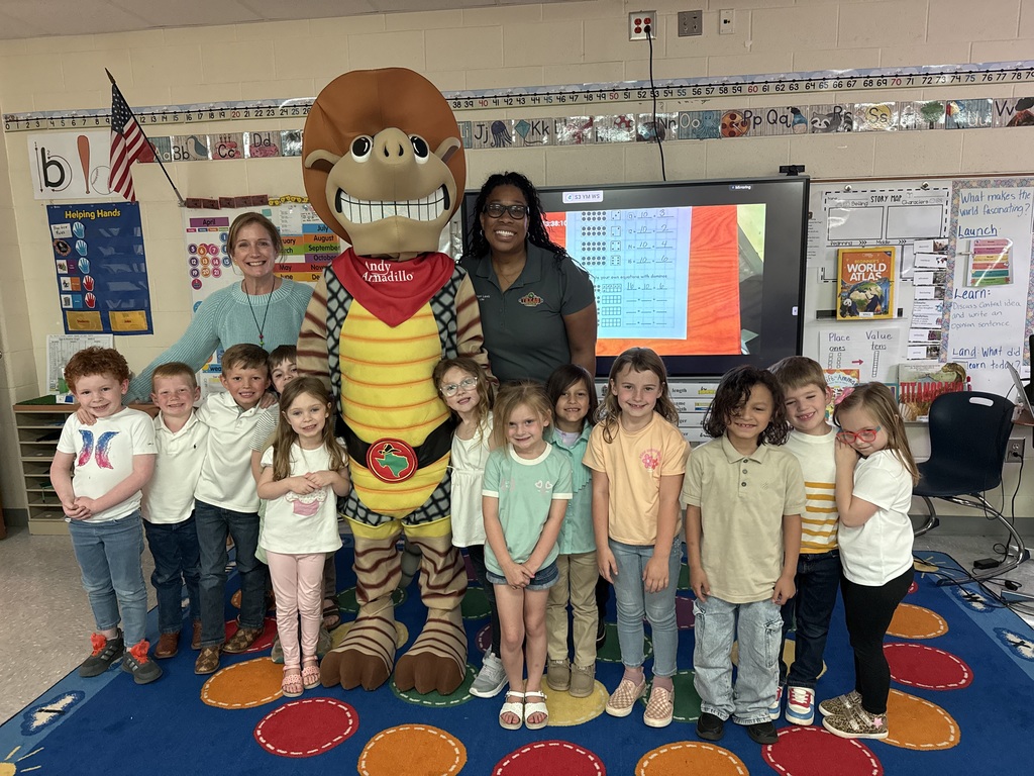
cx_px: 517
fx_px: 717
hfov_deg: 71.6
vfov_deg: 56.8
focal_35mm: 24
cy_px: 388
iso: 400
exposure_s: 1/60
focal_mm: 6.76
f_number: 1.78
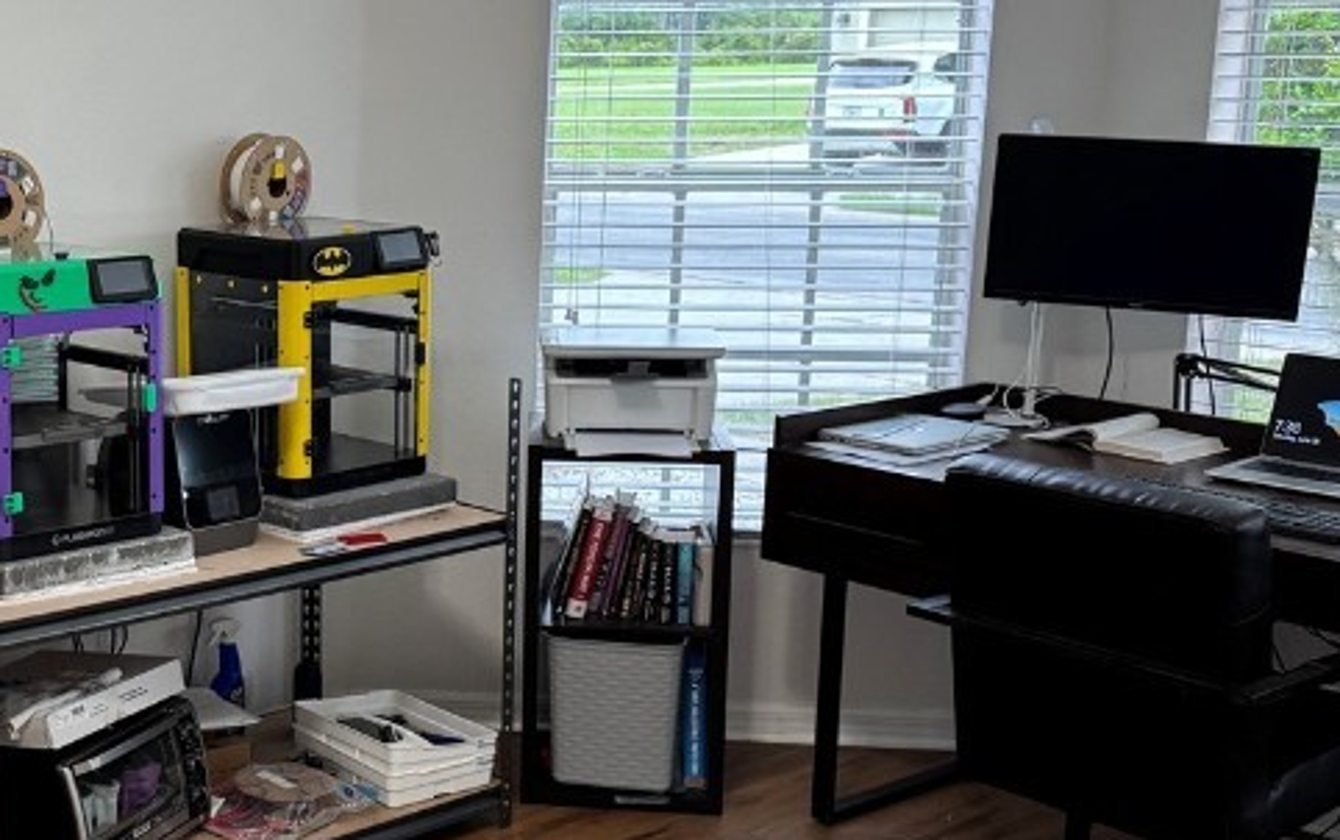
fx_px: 1973
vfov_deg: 24.0
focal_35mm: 54
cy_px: 445
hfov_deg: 36.1
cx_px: 239
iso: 200
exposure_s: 1/60
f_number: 1.78
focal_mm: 6.76
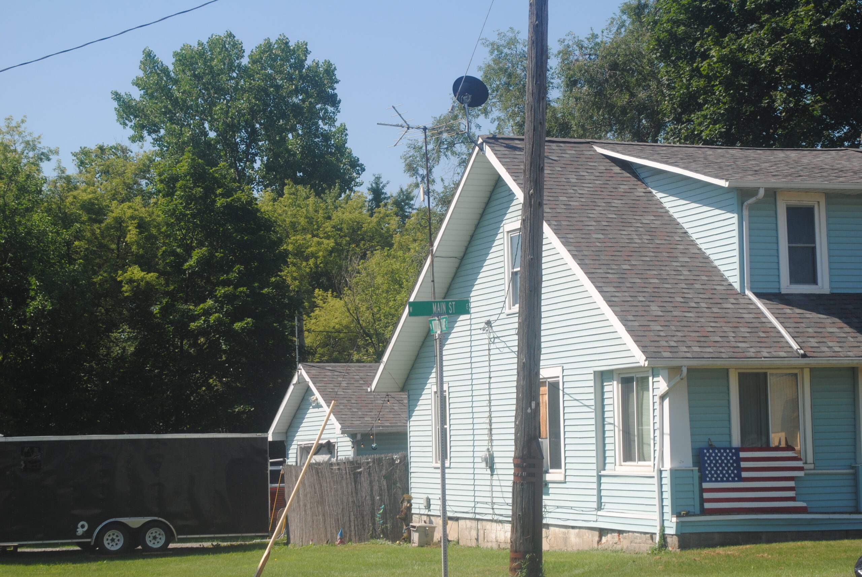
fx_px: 1978
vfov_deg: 16.6
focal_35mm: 82
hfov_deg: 24.6
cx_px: 431
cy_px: 288
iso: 100
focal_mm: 55
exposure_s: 1/250
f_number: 8
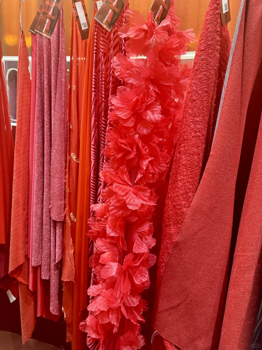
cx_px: 131
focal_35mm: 24
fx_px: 242
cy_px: 175
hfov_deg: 56.8
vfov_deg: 71.6
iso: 400
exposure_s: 1/50
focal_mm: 6.76
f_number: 1.78
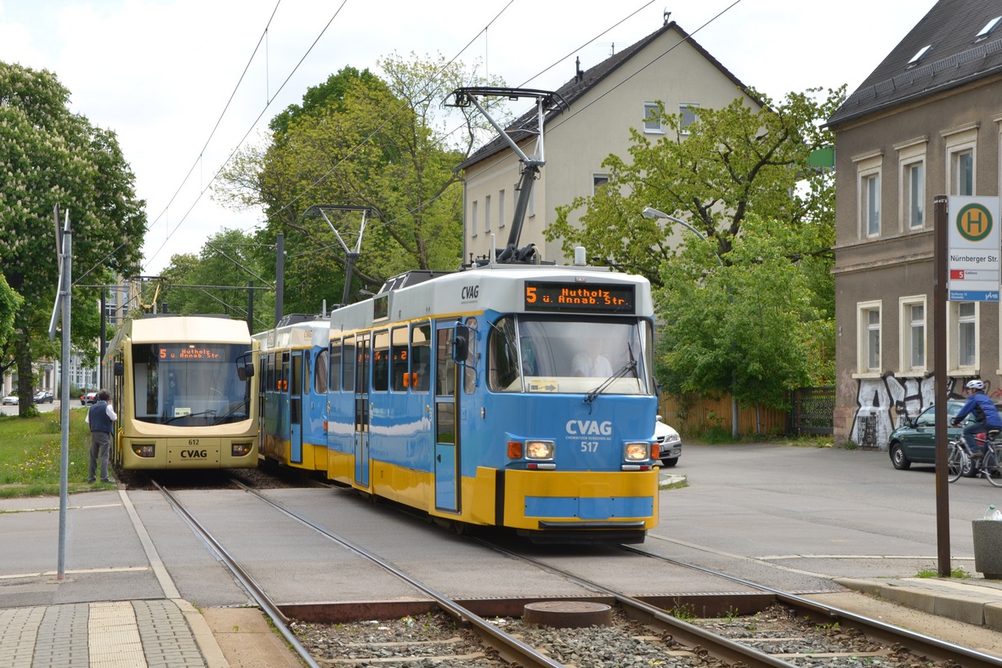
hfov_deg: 31.4
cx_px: 501
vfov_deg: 21.2
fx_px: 1781
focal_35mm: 64
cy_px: 335
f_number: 13
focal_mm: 42
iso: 100
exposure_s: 1/80
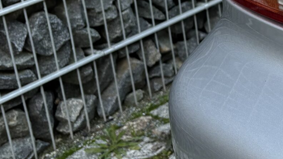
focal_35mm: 92
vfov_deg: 12.8
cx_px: 361
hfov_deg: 21.2
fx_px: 690
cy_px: -34
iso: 64
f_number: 1.6
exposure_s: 1/121
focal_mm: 5.96
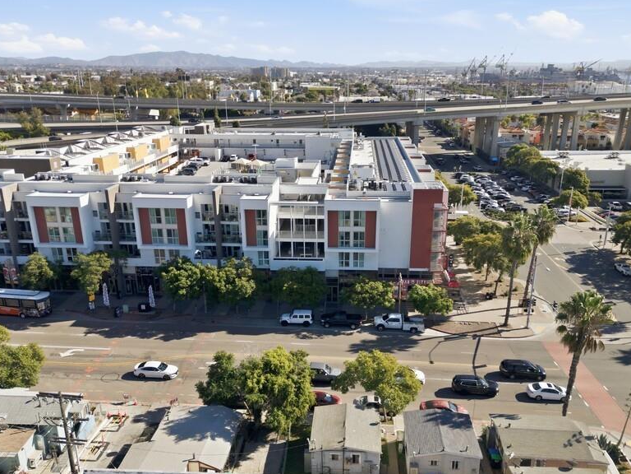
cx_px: 323
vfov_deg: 46.7
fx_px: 547
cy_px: 267
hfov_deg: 60.0
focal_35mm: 30
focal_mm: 6.7
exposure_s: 1/3000
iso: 150
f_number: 1.7
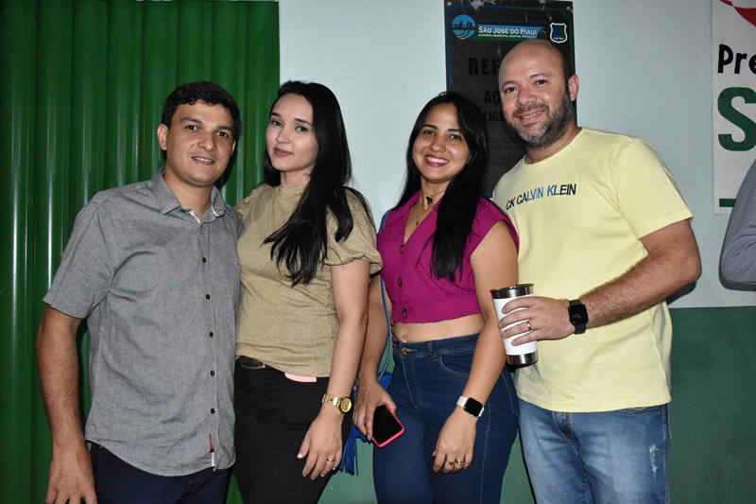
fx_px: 630
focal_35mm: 30
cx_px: 378
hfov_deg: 61.9
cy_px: 252
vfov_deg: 43.6
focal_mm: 20
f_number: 4.5
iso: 3200
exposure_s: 1/200
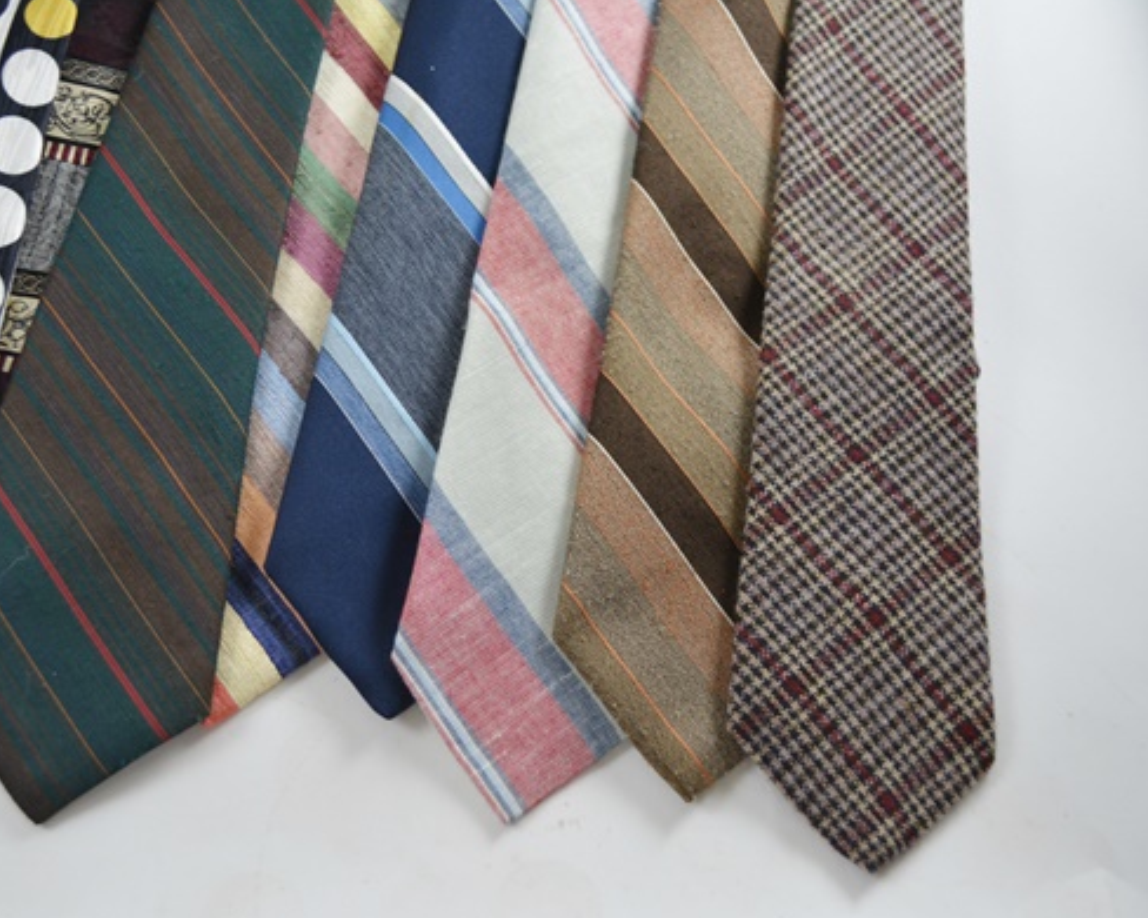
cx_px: 463
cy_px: 457
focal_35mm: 45
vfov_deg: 33.4
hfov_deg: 41.0
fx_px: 1528
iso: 400
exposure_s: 1/100
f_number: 5
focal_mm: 26
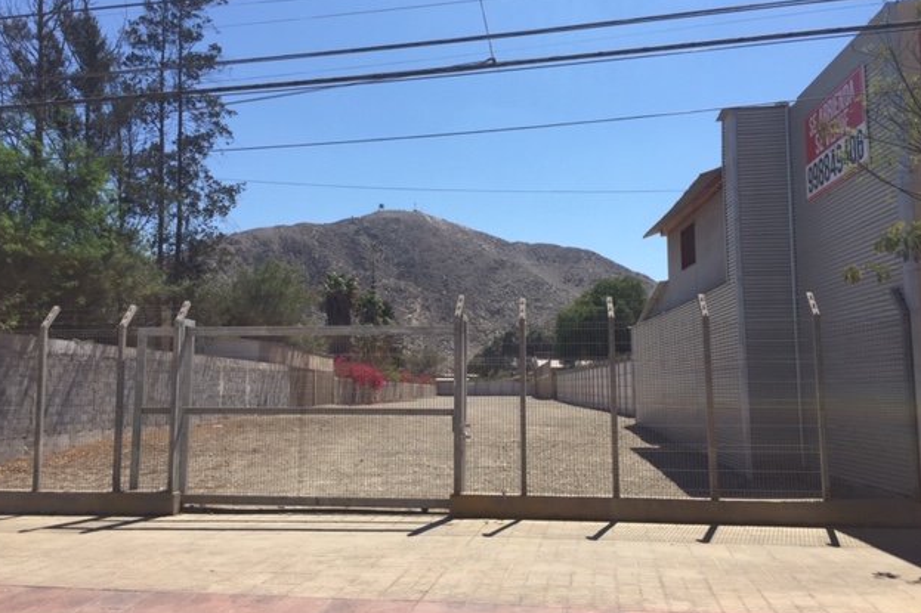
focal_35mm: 31
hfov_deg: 60.3
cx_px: 454
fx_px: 793
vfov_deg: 42.3
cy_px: 298
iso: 32
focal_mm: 4.15
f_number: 2.2
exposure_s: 1/2326
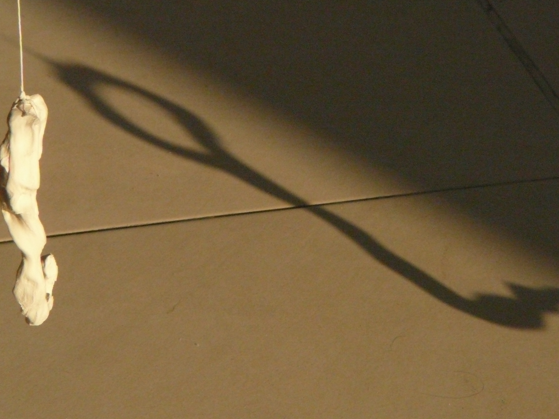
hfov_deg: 4.9
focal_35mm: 401
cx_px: 285
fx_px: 6476
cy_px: 201
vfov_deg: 3.7
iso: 400
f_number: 7.1
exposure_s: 1/500
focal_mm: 52
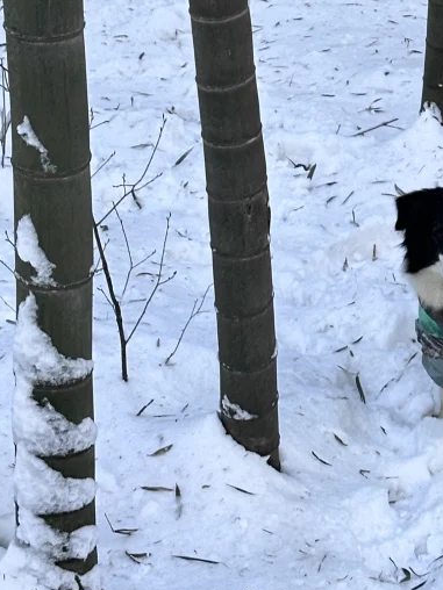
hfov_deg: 10.8
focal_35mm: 136
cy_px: -65
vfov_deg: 14.2
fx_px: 2321
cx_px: 450
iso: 80
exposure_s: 1/60
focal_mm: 6.86
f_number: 1.78
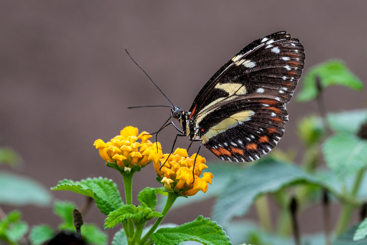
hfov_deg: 19.5
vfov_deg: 13.0
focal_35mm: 105
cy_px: 122
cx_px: 184
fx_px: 1070
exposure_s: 1/250
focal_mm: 105
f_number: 11
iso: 640
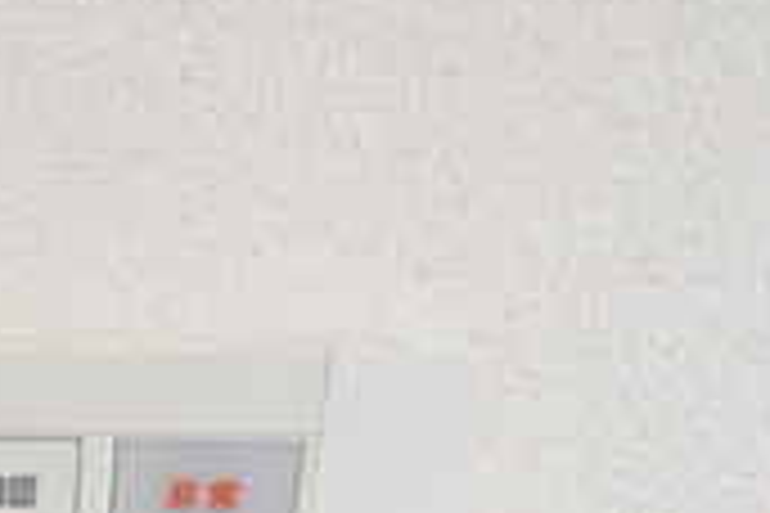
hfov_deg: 37.8
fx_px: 962
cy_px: 929
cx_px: -36
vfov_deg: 20.6
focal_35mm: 45
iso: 1600
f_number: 6.3
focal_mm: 8
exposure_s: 1/160
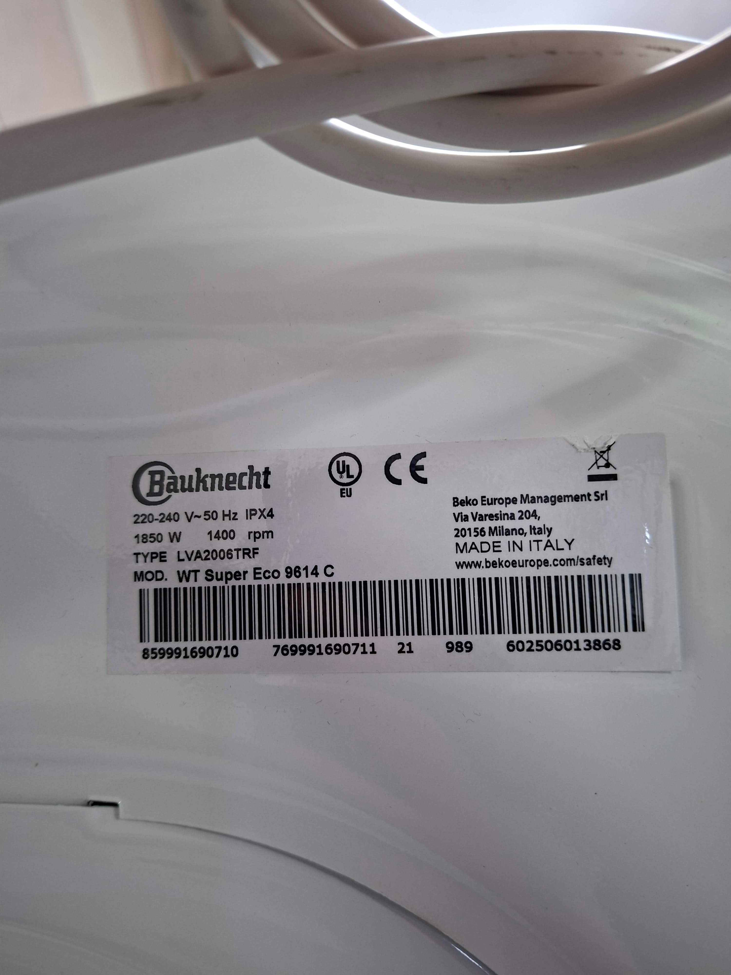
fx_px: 648
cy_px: 488
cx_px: 366
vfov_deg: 73.9
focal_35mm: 23
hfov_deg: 58.9
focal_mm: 5.54
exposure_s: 1/33
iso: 250
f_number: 1.8
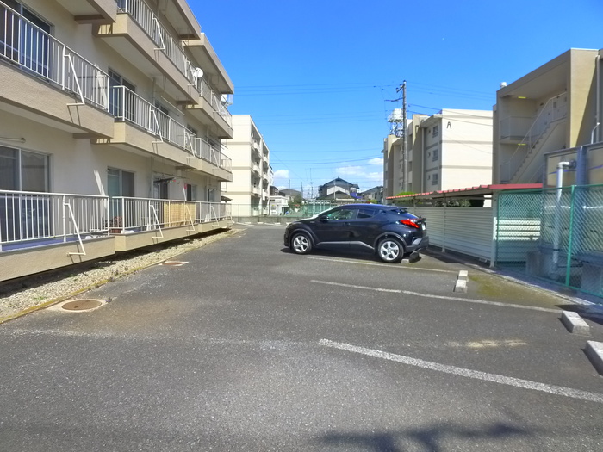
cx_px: 302
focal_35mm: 24
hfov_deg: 71.6
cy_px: 226
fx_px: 418
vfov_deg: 56.8
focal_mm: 5.1
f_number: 4
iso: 400
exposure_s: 1/500
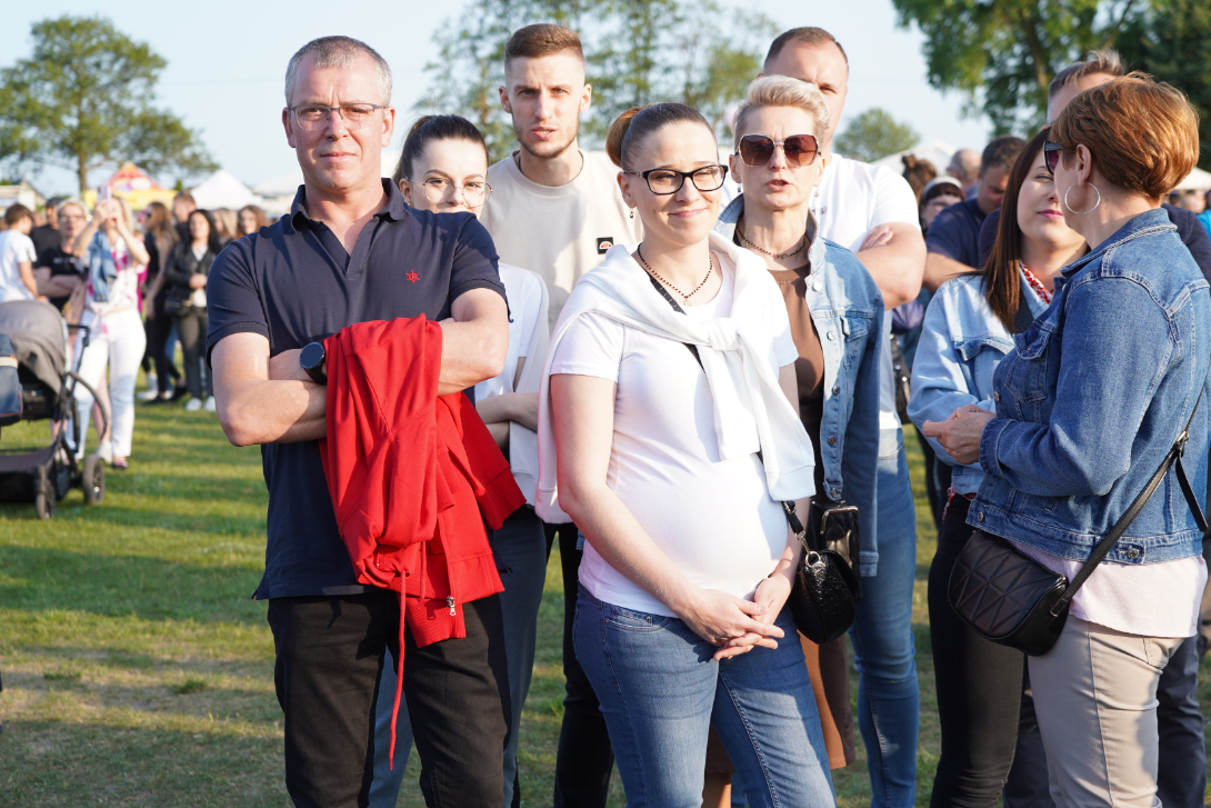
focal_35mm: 62
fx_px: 2086
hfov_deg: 32.4
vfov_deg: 21.9
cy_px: 370
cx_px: 644
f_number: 4.5
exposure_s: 1/200
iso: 100
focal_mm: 52
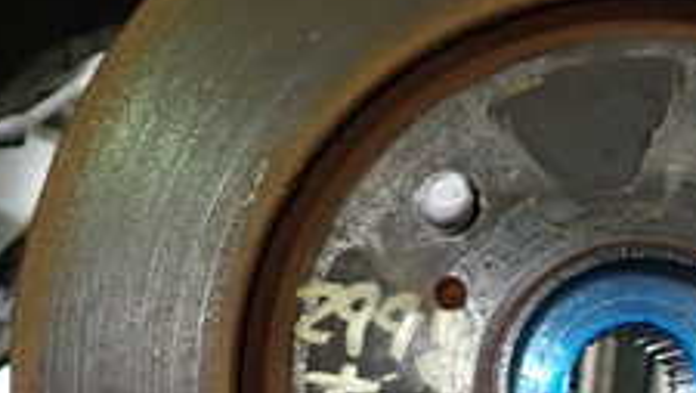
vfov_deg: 13.7
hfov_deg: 24.2
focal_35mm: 87
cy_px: 424
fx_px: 1607
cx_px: 186
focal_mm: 5.4
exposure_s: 1/30
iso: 500
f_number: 2.3
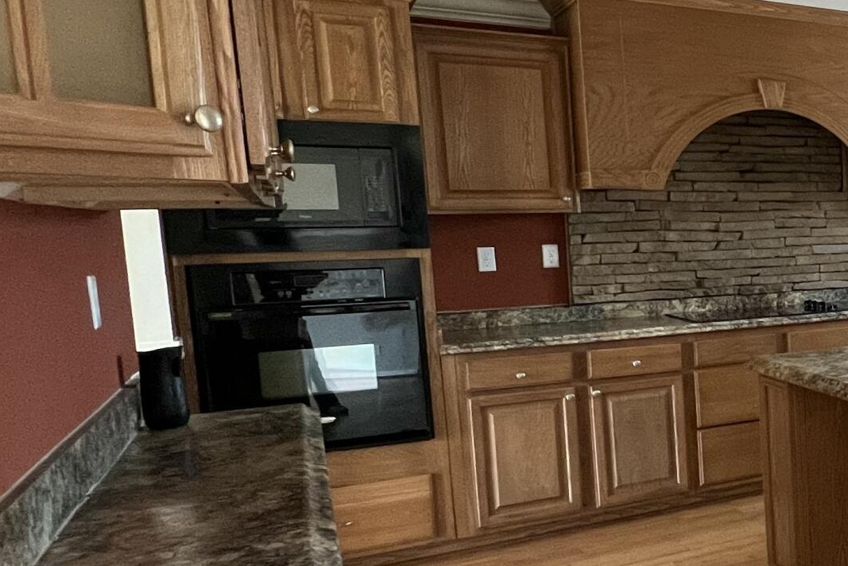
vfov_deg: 35.0
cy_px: 321
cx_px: 1105
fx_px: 895
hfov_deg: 35.0
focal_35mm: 38
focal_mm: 1.57
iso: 320
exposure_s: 1/60
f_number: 1.8
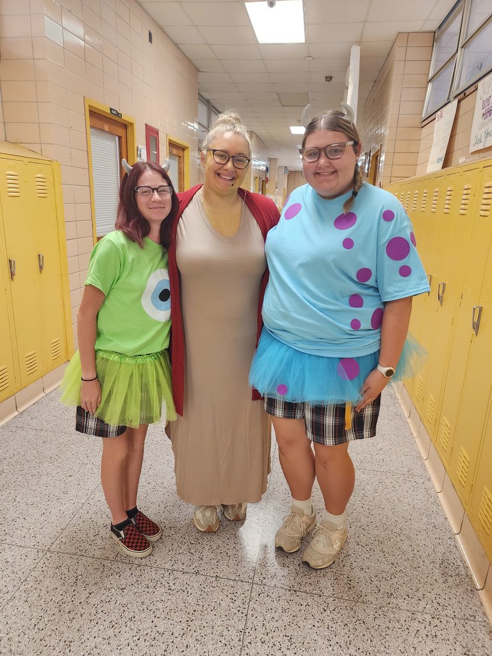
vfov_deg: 73.9
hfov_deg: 58.9
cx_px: 246
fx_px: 436
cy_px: 328
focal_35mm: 23
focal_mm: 6.4
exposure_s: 1/120
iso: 400
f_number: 1.8
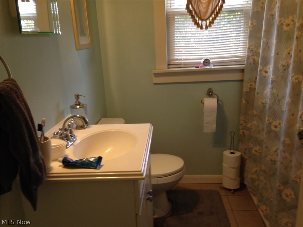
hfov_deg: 55.4
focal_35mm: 33
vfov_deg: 42.9
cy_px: 114
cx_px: 152
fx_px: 289
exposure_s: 1/20
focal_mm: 4.12
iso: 50
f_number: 2.4
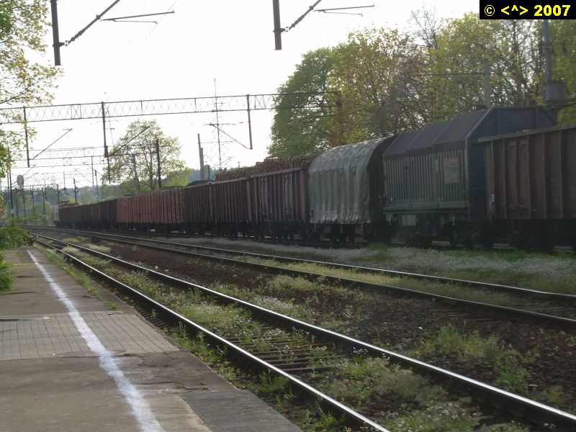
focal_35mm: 110
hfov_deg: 17.9
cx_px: 288
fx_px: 1830
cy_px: 216
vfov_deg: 13.5
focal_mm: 18.9
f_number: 8
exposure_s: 1/105
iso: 50
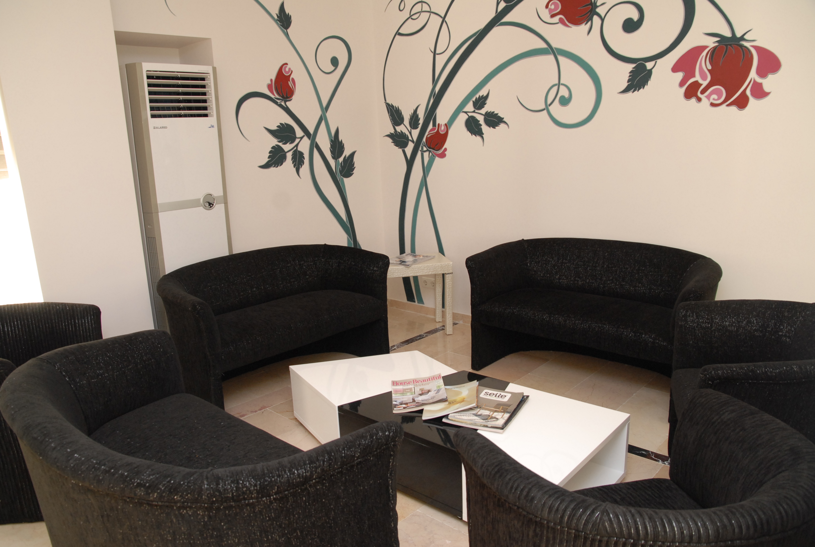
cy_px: 274
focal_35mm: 26
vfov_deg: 50.6
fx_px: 578
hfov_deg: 70.3
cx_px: 408
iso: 400
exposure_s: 1/40
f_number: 5.6
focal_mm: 17
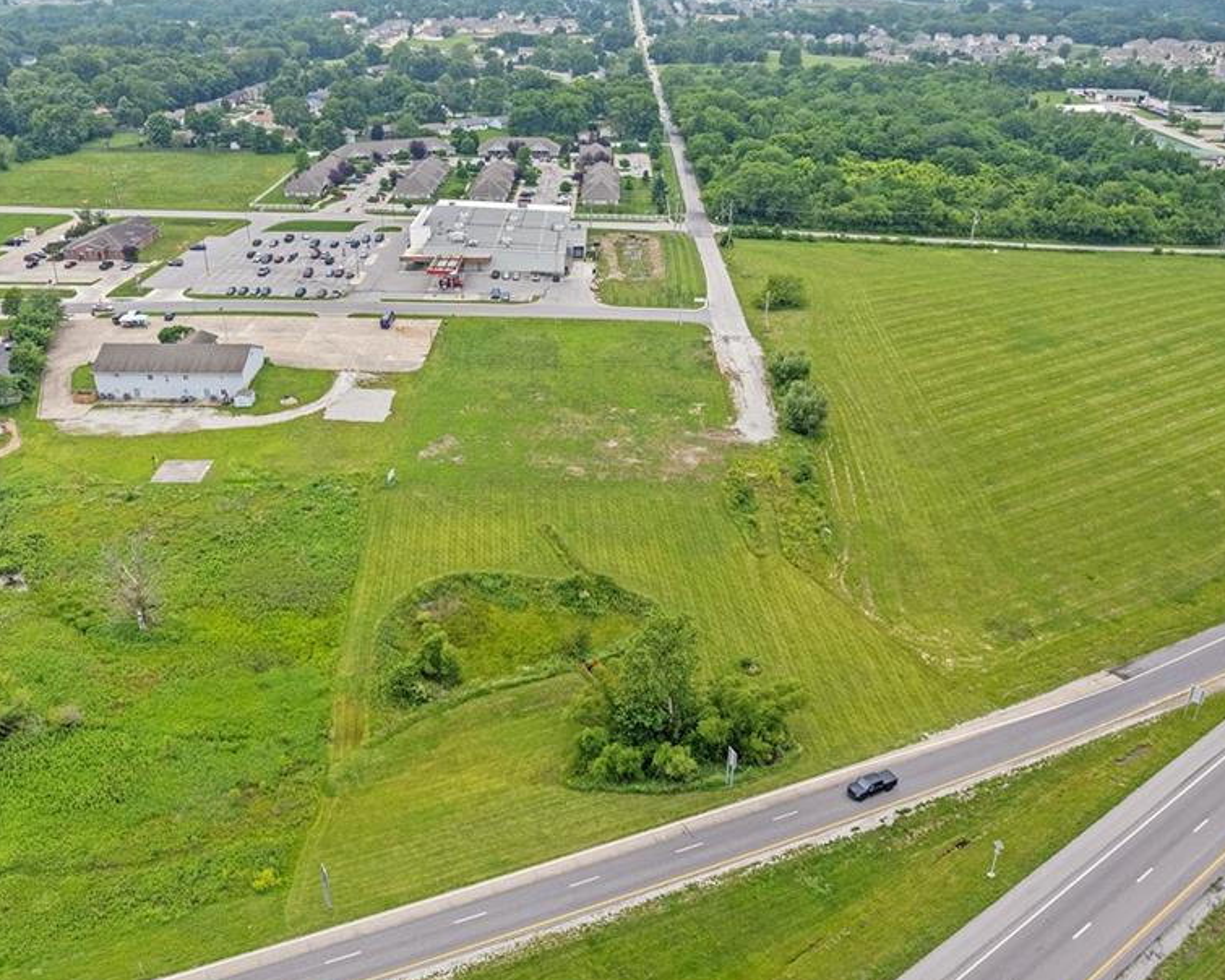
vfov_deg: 51.5
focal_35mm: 28
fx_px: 1015
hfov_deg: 62.0
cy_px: 466
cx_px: 540
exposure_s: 1/2000
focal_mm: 8.38
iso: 110
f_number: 2.8
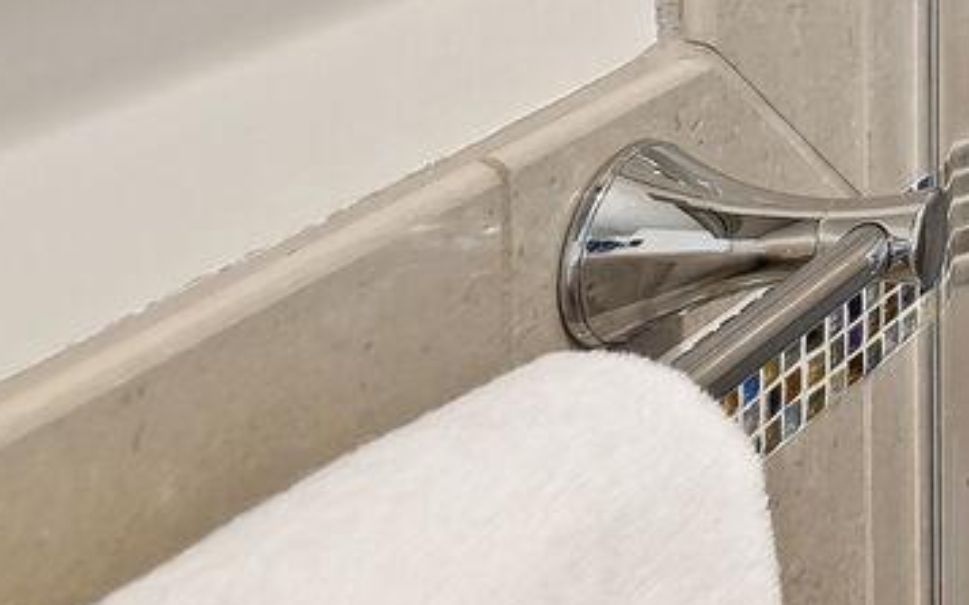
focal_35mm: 79
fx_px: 2086
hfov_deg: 16.3
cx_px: 2155
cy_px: -638
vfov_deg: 13.8
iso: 200
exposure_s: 1/2
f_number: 8
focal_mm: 16
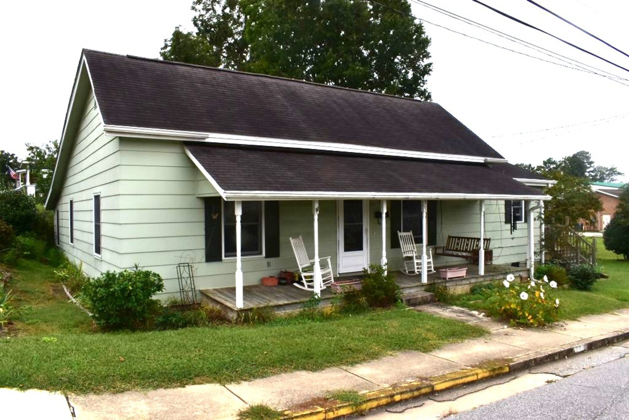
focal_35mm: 27
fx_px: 472
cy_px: 210
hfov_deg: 67.4
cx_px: 314
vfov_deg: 47.9
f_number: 22
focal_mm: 18
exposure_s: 1/200
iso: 560
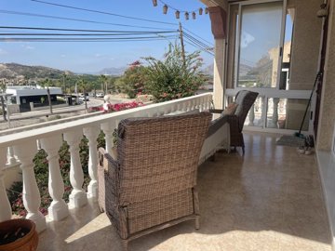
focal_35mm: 26
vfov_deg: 53.1
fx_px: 252
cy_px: 126
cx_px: 168
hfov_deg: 67.3
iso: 32
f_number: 1.6
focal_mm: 4.2
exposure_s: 1/3861
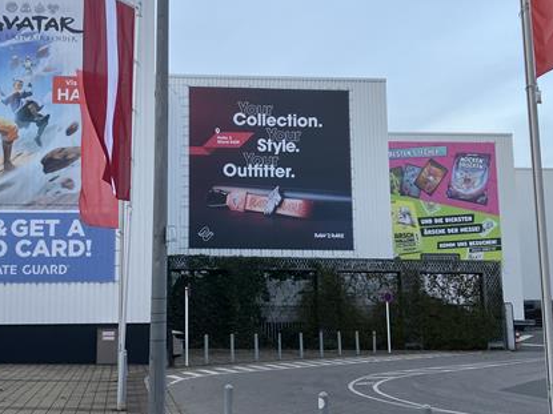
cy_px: 184
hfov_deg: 35.4
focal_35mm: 54
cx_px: 217
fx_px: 862
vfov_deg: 27.0
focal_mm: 3.99
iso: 64
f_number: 1.8
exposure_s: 1/121
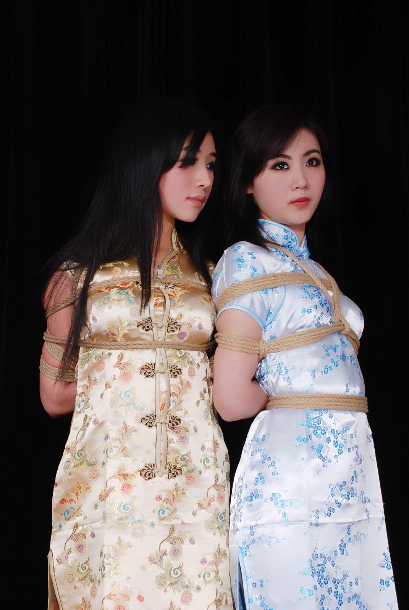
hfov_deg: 22.7
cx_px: 204
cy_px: 305
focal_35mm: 60
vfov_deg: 33.4
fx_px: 1020
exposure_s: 1/8
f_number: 10
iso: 100
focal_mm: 40
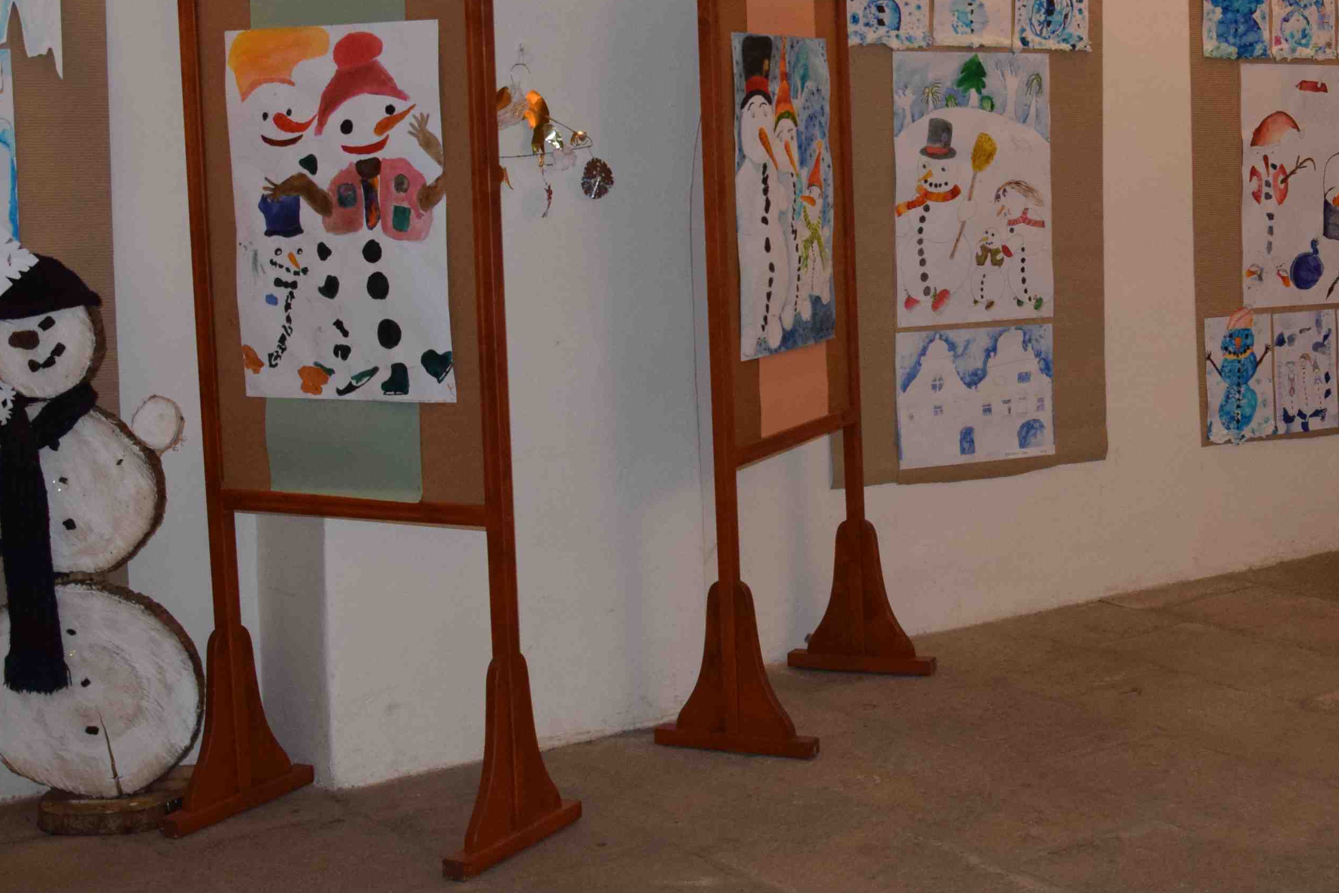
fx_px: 2195
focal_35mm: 59
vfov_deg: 22.9
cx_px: 987
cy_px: 273
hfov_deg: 33.3
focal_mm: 22
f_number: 5.6
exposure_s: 1/60
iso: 1600
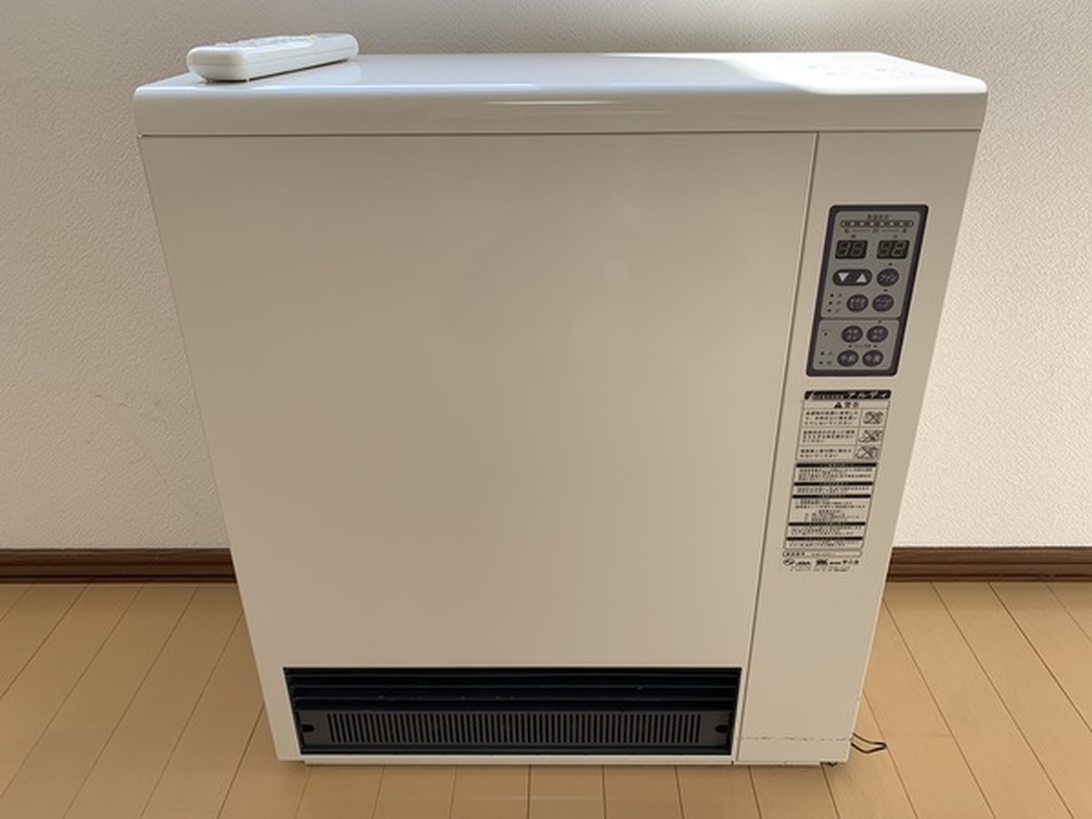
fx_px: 820
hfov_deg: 67.3
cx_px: 546
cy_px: 410
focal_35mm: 26
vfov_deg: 53.1
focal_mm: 4.25
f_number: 1.8
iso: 25
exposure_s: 1/129
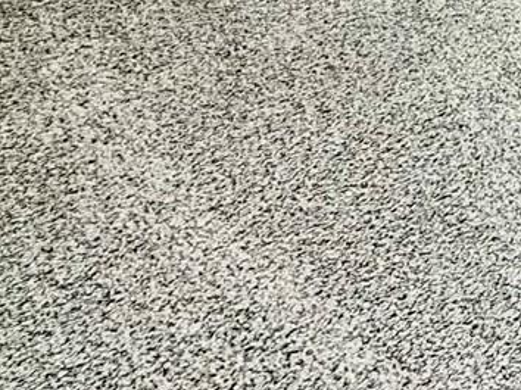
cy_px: -450
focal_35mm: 81
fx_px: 1218
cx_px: 1354
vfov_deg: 14.3
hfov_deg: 13.7
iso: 125
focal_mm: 2.22
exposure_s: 1/120
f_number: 2.2
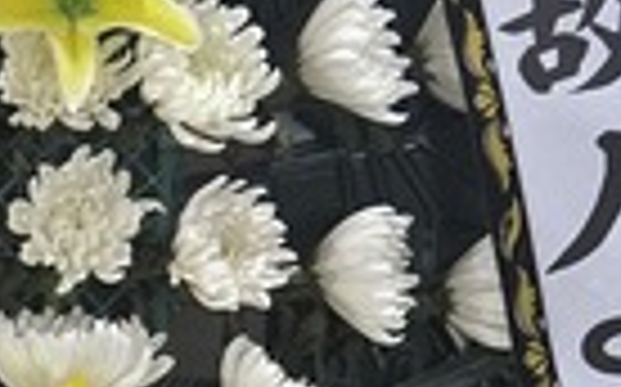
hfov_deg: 14.5
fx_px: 2384
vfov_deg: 9.1
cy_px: 549
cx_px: -68
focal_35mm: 141
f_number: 1.8
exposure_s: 1/120
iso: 1000
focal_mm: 5.4
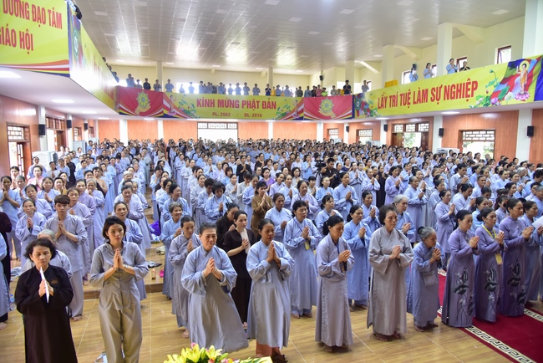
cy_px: 182
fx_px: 362
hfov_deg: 73.7
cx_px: 272
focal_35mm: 24
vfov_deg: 53.2
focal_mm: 24
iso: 1250
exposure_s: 1/40
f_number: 4
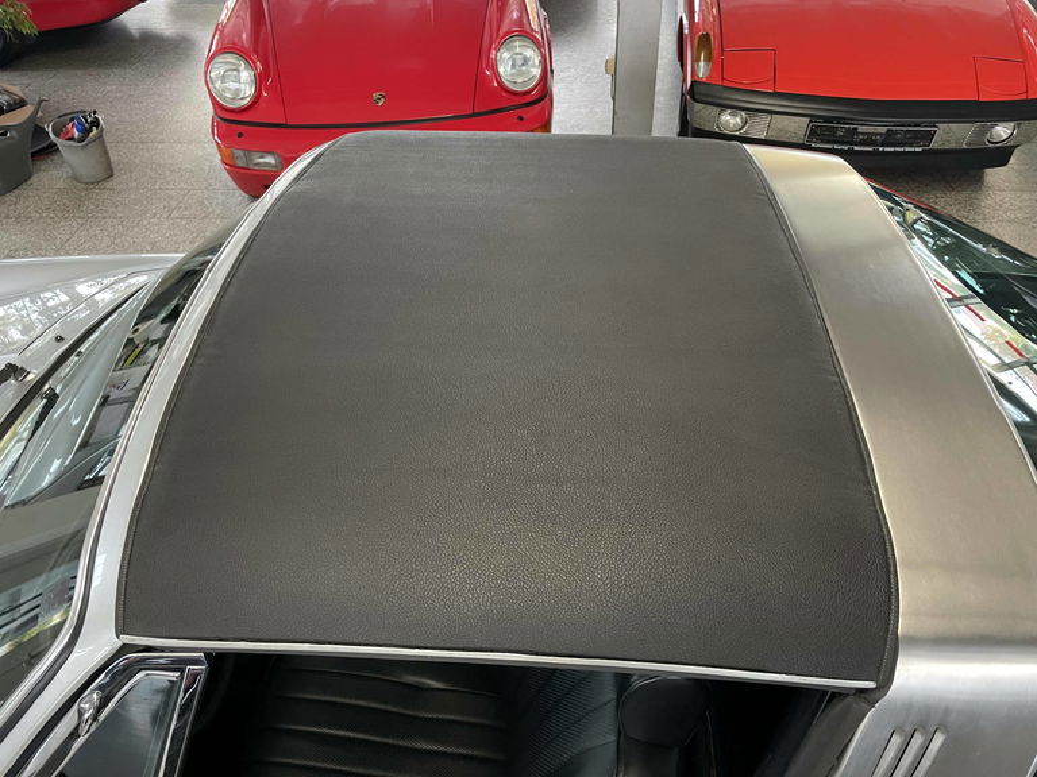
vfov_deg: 53.1
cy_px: 388
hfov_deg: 67.3
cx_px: 518
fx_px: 779
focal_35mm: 26
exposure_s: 1/41
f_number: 1.6
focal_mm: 4.2
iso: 250
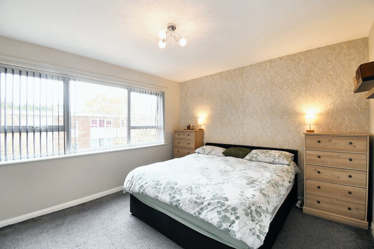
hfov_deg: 100.4
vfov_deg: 77.3
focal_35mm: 15
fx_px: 156
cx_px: 187
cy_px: 124
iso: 1600
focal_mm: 10
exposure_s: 1/30
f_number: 10
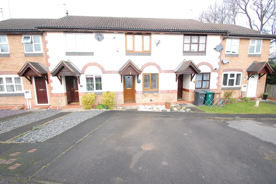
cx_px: 138
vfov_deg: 77.2
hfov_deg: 100.4
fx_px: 115
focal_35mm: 15
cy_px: 92
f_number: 5
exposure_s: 1/500
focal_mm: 10
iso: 1600
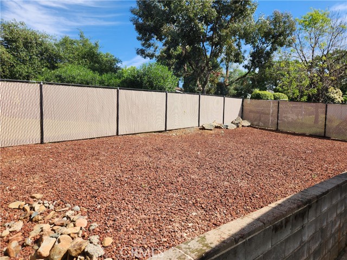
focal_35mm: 23
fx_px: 231
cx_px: 174
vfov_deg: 58.9
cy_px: 130
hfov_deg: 73.9
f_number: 1.8
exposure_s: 1/1255
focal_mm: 5.4
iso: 20
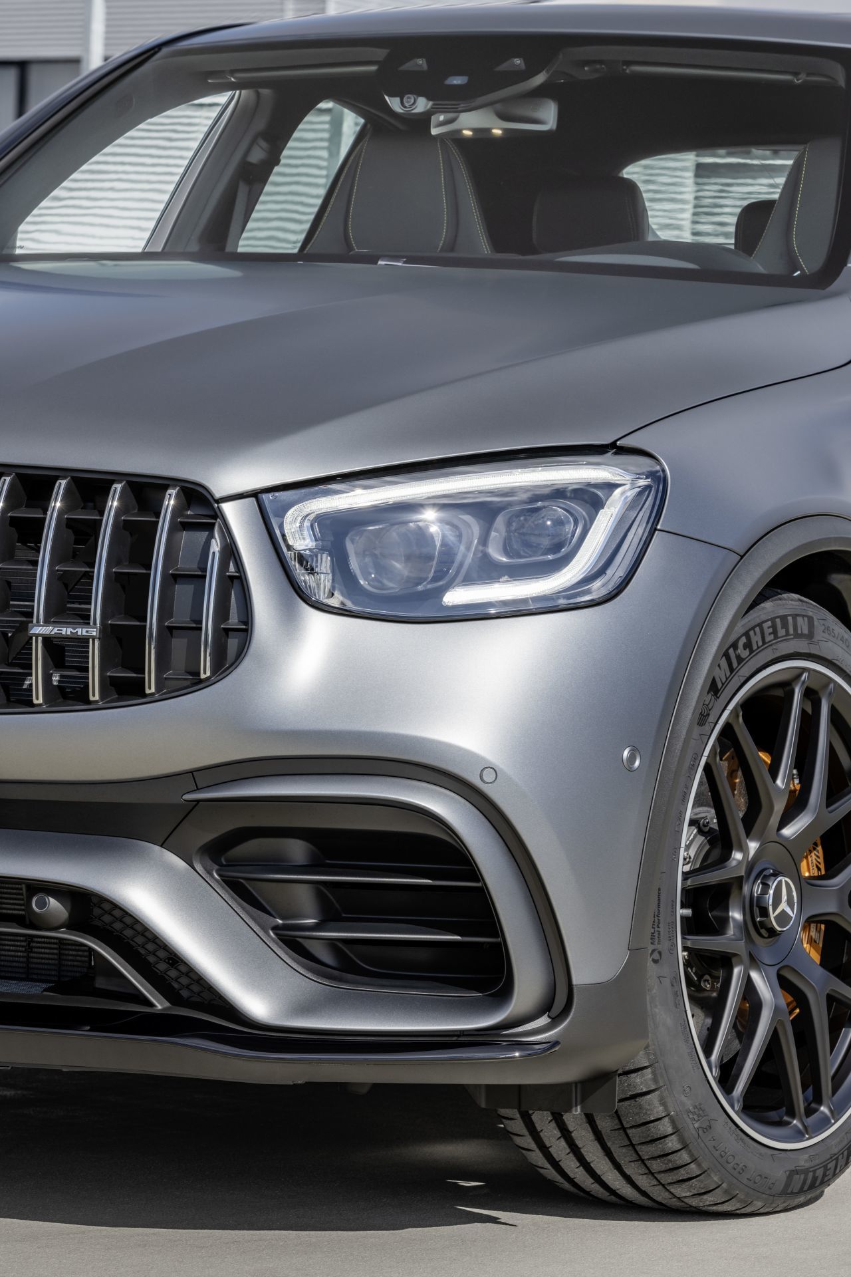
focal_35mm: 135
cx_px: 426
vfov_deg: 15.2
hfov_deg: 10.2
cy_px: 638
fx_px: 4787
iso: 100
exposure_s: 1/200
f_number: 11
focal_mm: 135
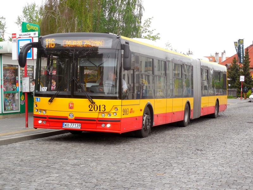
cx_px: 126
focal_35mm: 69
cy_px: 95
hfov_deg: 28.2
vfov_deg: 21.3
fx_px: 504
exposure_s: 1/100
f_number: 4.4
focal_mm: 12.5
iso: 125
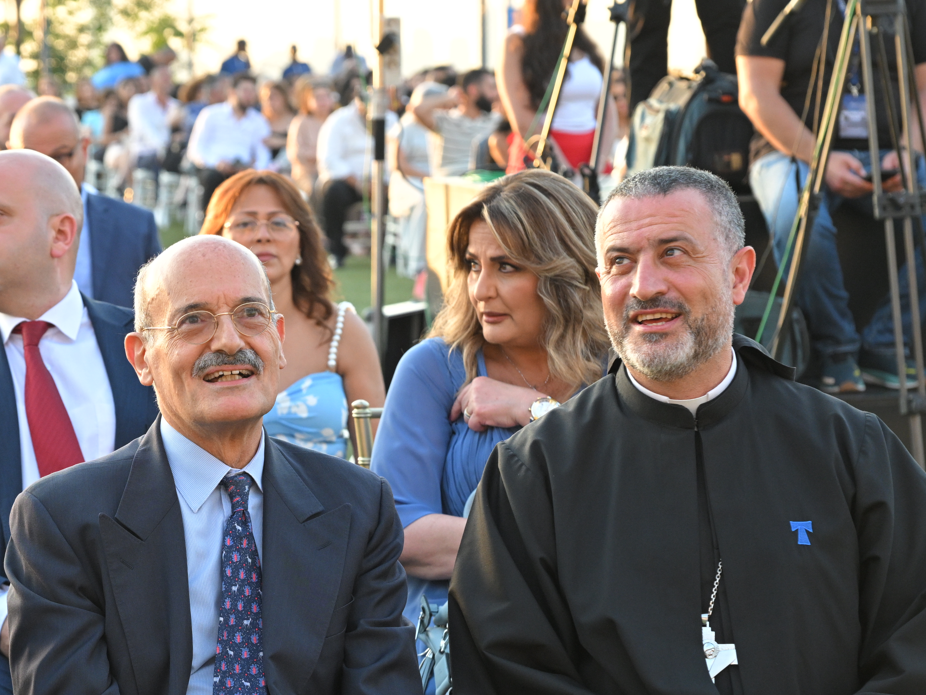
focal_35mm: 142
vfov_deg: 10.4
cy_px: 541
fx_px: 3799
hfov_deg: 13.8
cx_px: 208
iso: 1250
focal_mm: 79
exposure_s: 1/250
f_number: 5.6
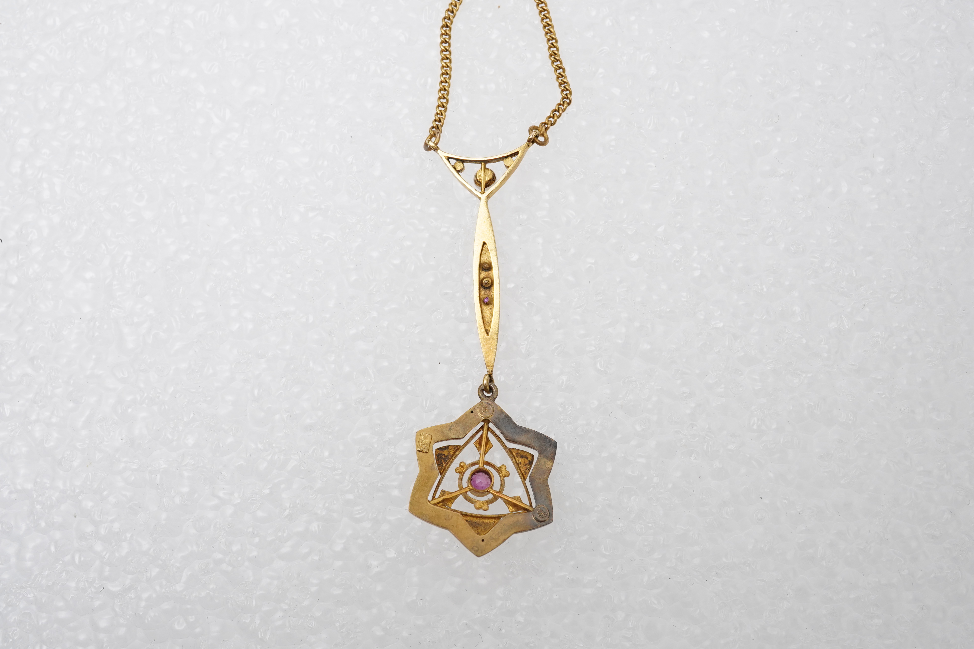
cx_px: 487
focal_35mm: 45
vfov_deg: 29.9
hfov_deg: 43.6
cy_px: 324
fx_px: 1217
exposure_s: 1/100
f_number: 20
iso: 500
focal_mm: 30
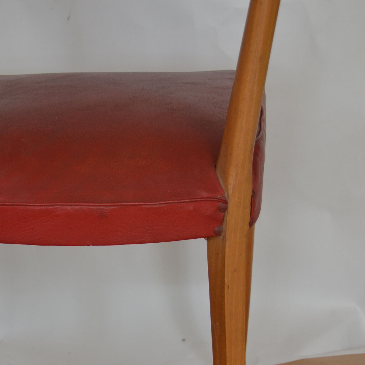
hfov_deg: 18.5
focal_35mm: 94
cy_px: 280
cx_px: 120
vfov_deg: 18.4
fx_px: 1120
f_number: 4.2
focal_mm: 35
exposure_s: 1/60
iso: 400
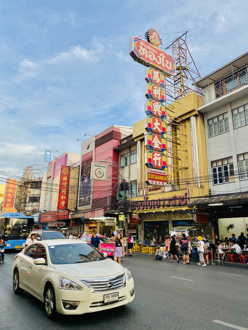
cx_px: 124
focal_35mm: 26
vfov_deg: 67.3
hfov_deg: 53.0
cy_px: 165
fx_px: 248
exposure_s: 1/395
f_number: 1.8
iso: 32
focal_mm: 4.25
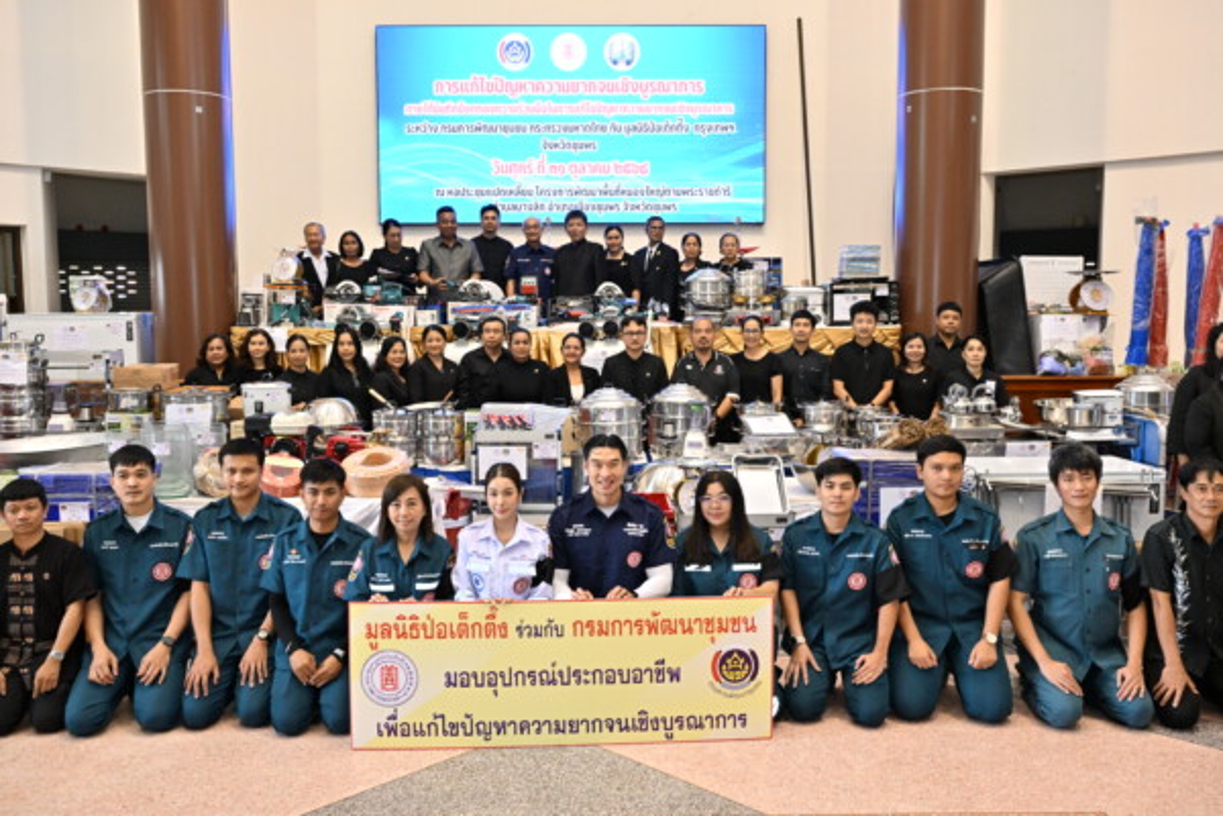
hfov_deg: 59.5
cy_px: 408
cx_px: 612
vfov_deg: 41.7
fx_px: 1070
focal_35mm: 32
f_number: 7.1
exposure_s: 1/40
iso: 2500
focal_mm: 31.5
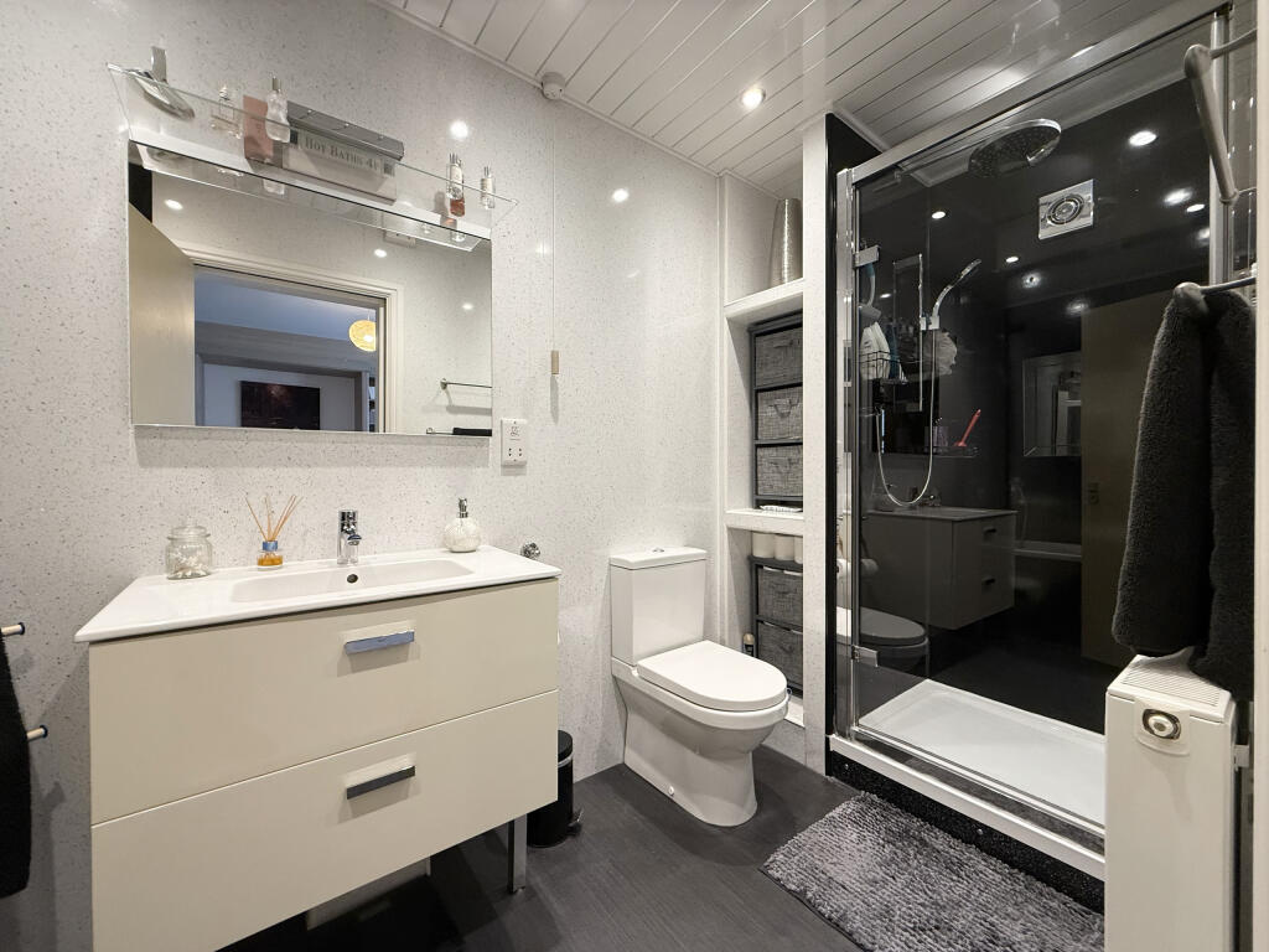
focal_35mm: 14
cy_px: 476
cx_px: 634
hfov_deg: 102.1
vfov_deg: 85.7
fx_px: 513
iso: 160
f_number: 2.2
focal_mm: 2.22
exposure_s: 1/100
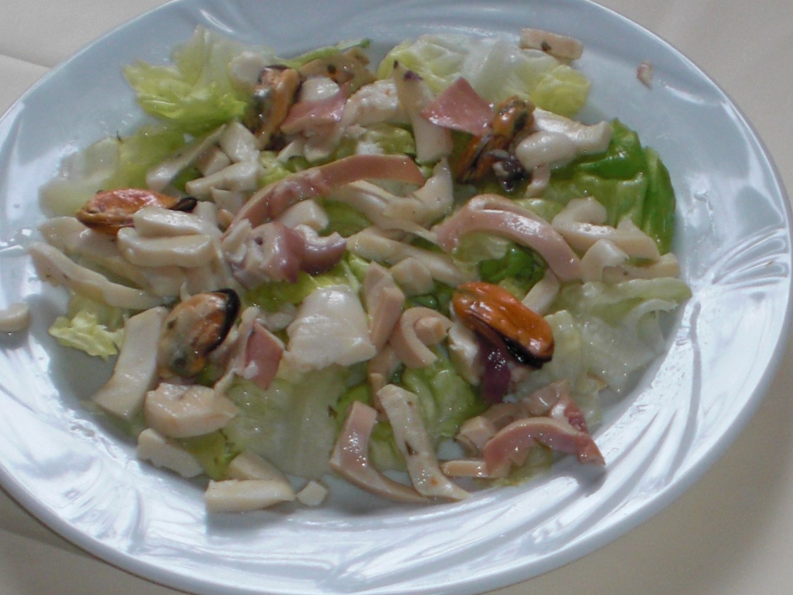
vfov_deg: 33.6
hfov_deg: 43.8
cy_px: 290
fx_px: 985
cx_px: 366
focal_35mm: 43
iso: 100
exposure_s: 1/100
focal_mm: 6.3
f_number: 3.1
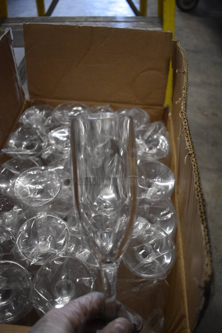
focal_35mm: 30
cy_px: 166
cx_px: 111
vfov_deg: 61.9
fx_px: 277
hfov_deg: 43.7
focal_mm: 20
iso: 2500
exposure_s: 1/125
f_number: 3.8
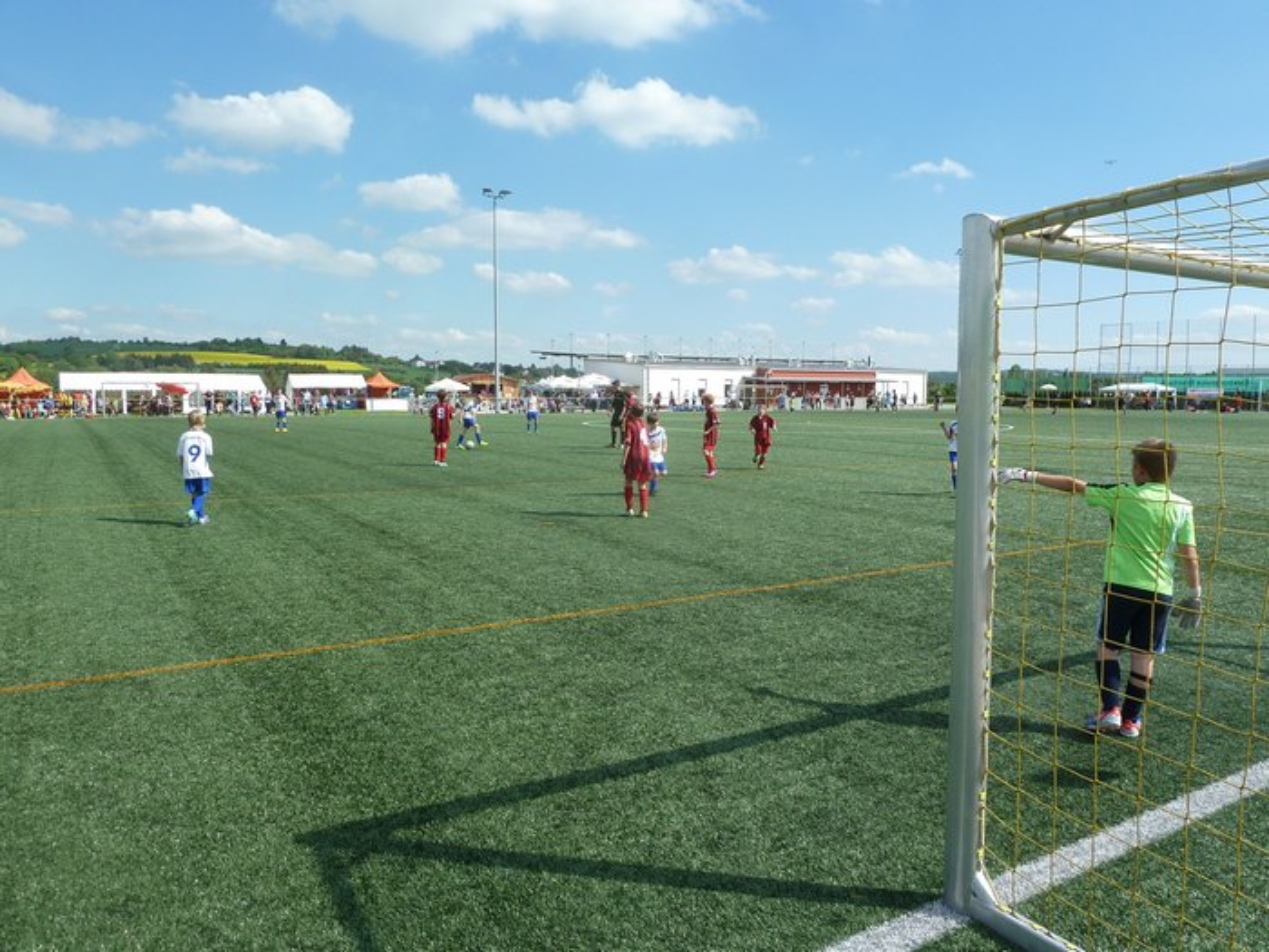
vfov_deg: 54.9
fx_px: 916
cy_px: 476
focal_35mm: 25
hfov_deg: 69.4
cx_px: 634
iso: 80
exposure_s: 1/400
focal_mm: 4.1
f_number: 4.5
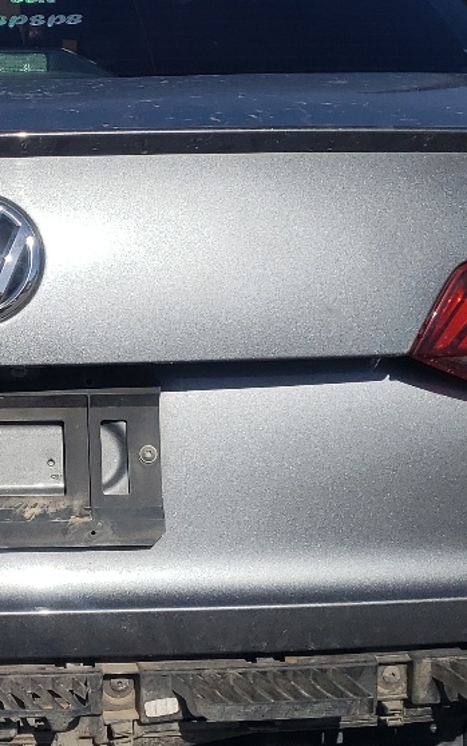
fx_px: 1608
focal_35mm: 79
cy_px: 410
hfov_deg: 16.0
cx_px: -58
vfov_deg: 26.1
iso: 50
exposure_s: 1/10000
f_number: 1.5
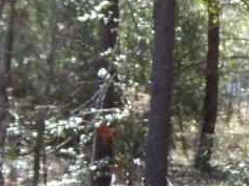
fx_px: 1208
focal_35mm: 168
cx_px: 267
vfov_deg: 8.8
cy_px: 112
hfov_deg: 11.6
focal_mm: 5.5
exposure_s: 1/180
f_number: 3.4
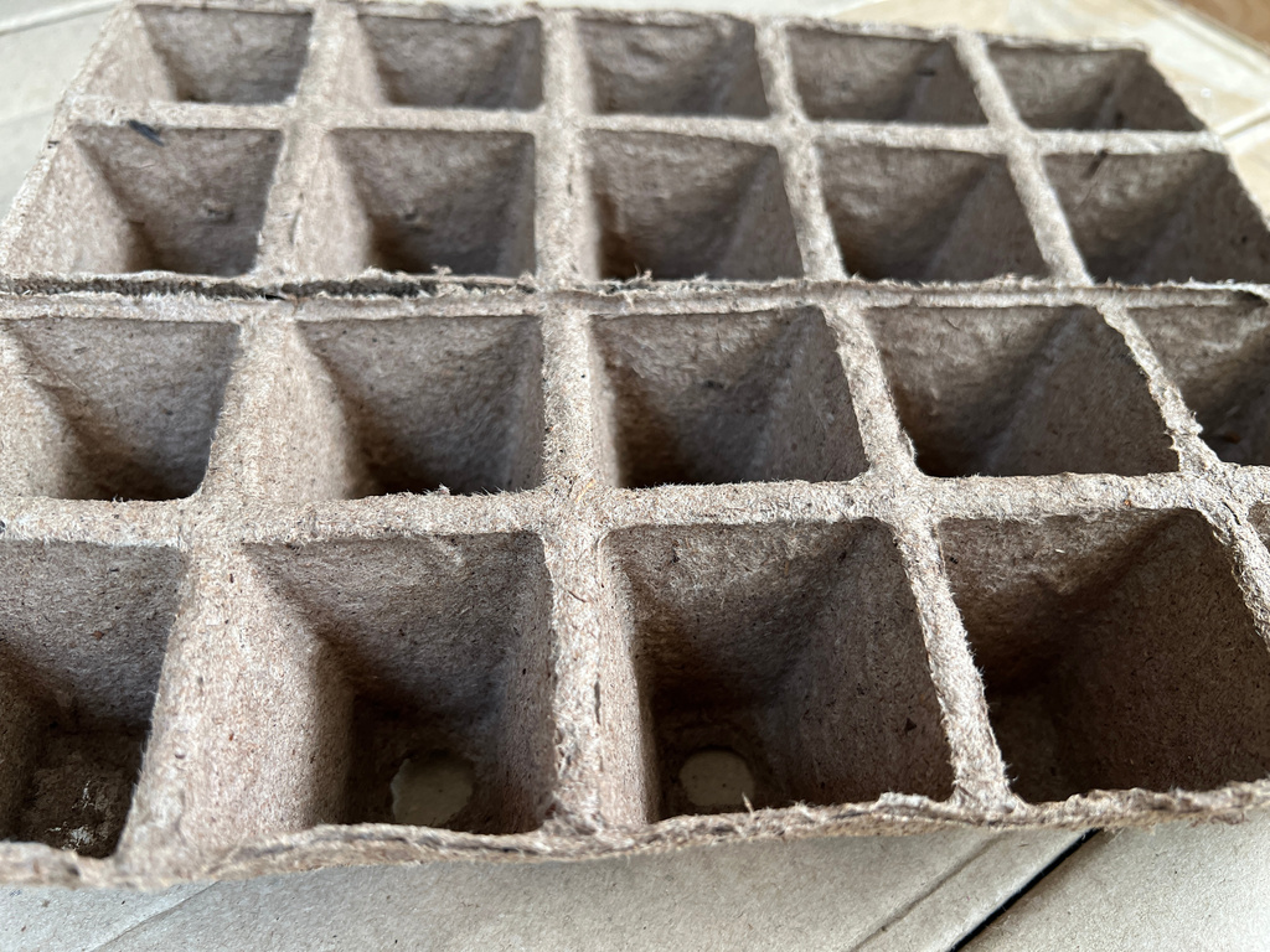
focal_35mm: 26
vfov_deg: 53.1
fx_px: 954
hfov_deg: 67.3
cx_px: 635
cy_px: 476
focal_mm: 5.7
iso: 125
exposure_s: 1/120
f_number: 1.5
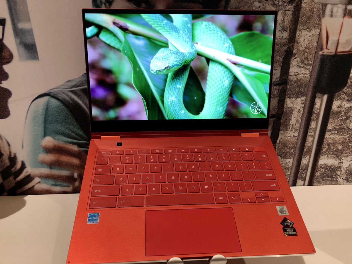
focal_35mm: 28
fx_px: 285
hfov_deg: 63.4
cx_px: 176
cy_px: 132
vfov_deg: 49.7
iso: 20
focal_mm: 3.99
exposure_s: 1/30
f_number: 1.8
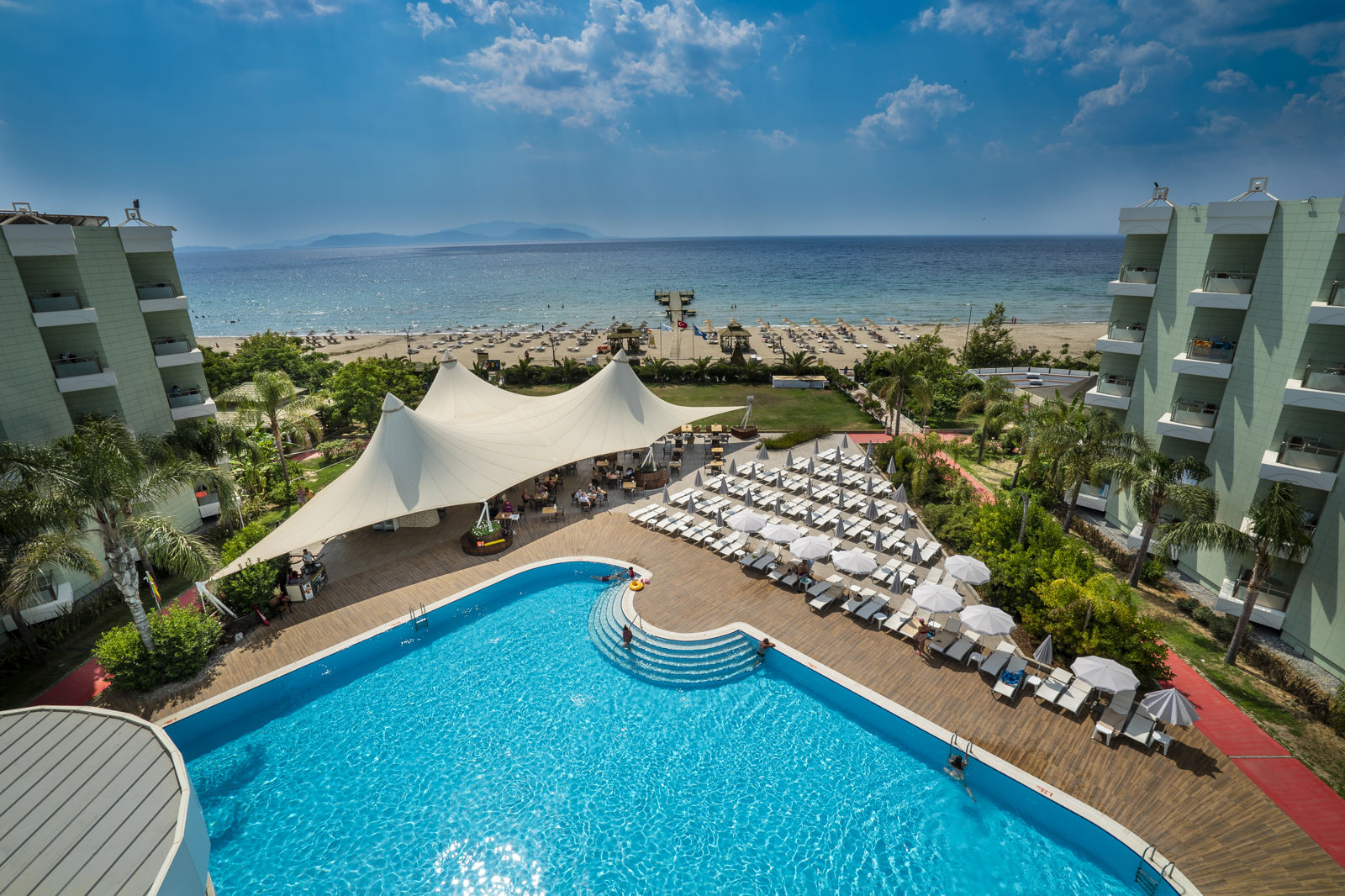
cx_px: 672
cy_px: 448
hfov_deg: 96.7
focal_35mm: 16
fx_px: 598
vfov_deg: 73.7
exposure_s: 1/200
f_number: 14
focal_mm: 16
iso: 100
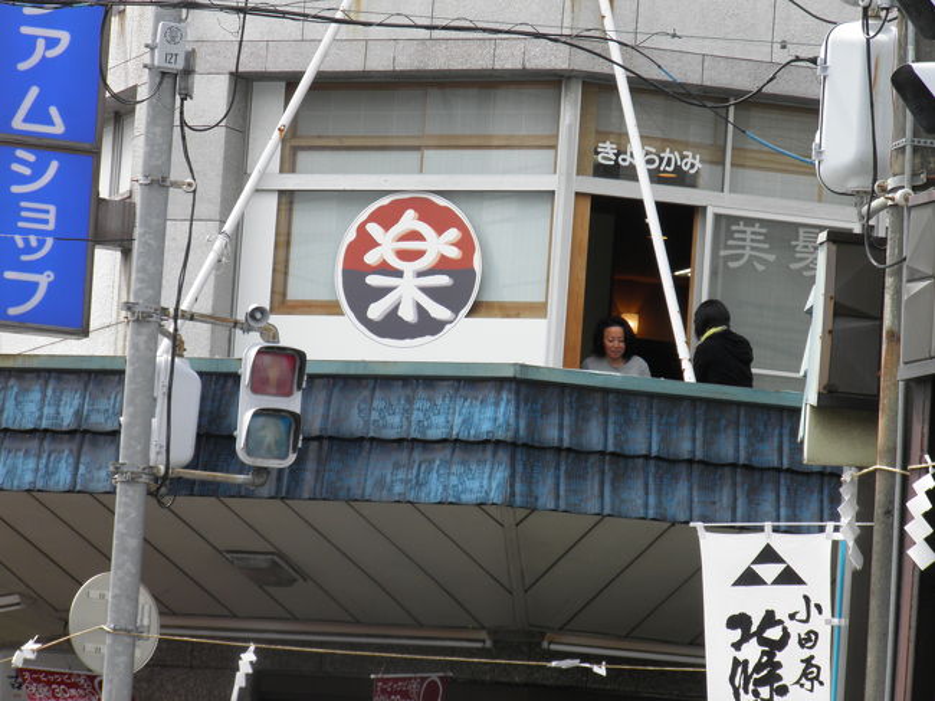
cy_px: 350
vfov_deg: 6.5
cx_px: 468
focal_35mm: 228
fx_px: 6156
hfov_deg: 8.7
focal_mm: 41.1
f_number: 5.2
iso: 50
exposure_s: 1/125
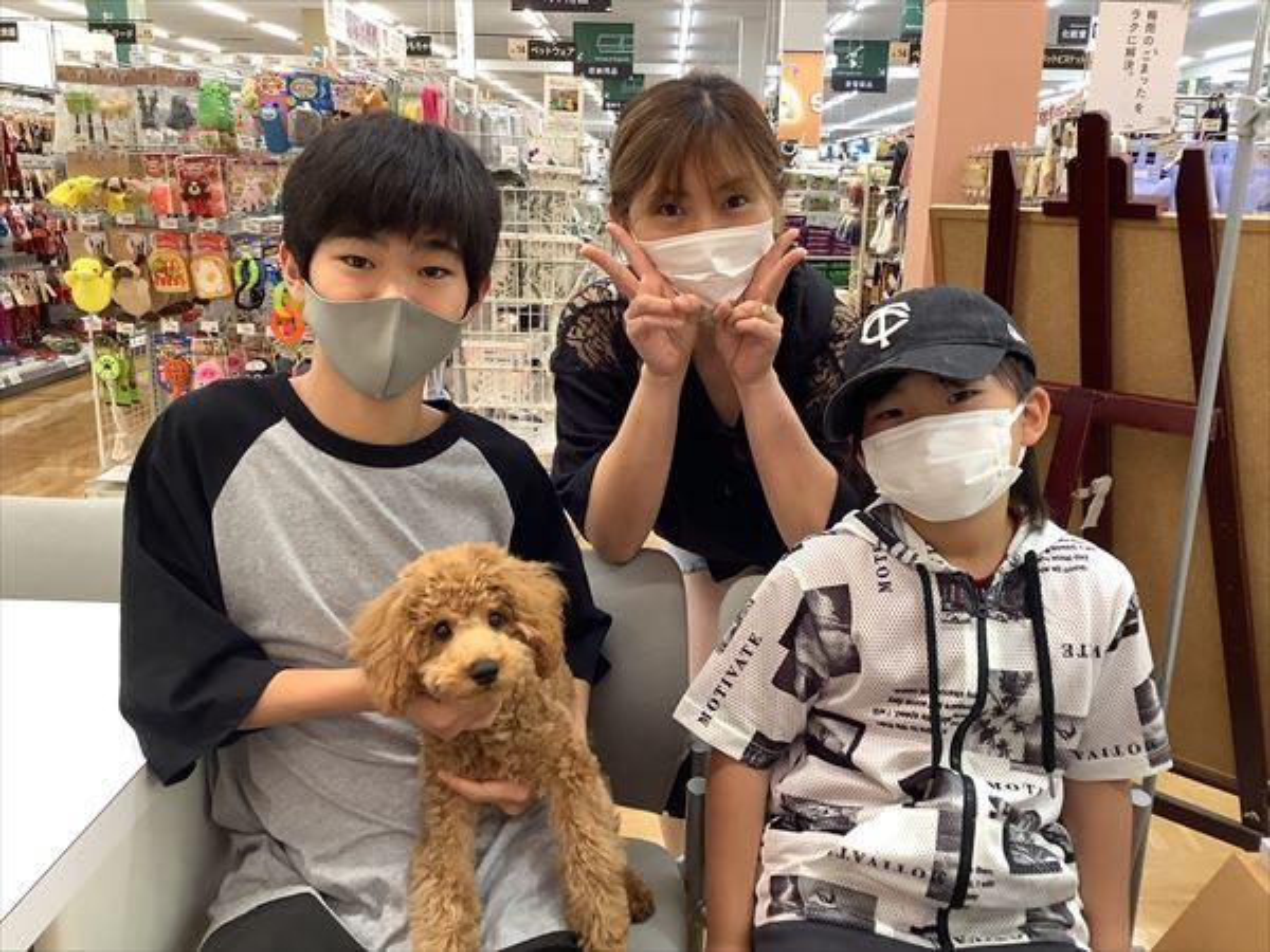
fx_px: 1137
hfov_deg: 58.4
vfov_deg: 45.4
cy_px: 476
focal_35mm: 31
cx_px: 635
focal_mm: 3.3
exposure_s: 1/50
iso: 125
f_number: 2.4
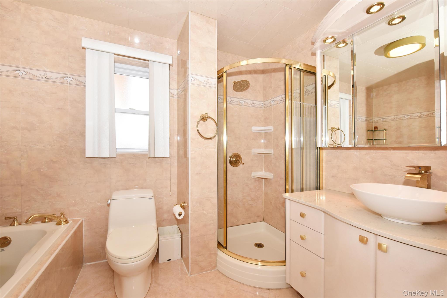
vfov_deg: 81.2
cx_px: 224
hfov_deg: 104.2
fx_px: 174
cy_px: 149
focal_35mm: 14
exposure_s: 1/200
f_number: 10
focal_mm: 14
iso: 2000
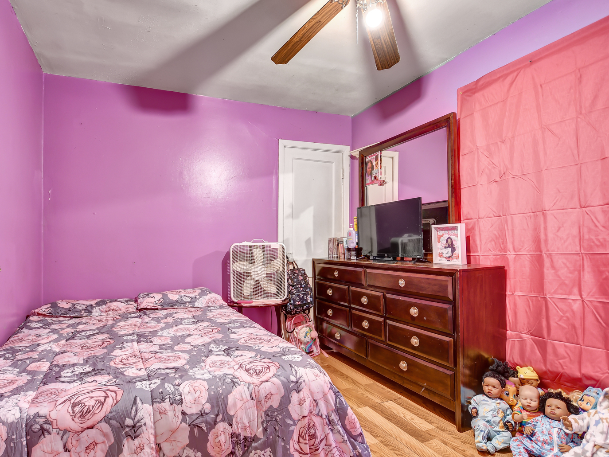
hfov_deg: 90.5
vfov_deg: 74.7
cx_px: 263
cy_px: 233
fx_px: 299
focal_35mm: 17
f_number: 3.5
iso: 200
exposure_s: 1/3.33
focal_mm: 10
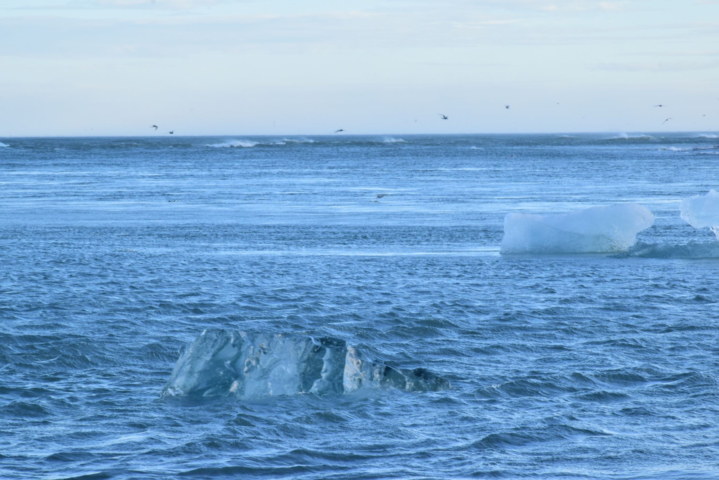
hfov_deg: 11.8
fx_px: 3476
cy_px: 240
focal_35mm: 174
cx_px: 360
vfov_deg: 7.9
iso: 400
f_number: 25
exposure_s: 1/80
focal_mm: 116
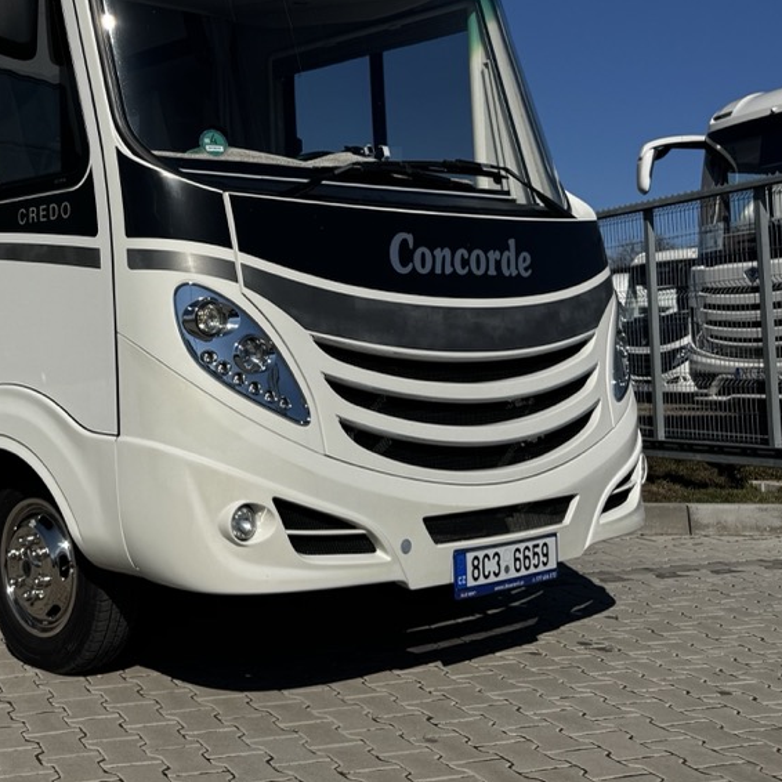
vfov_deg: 34.6
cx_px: 73
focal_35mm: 48
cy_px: 191
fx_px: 1227
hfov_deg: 33.4
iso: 80
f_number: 1.78
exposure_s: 1/12346
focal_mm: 6.76
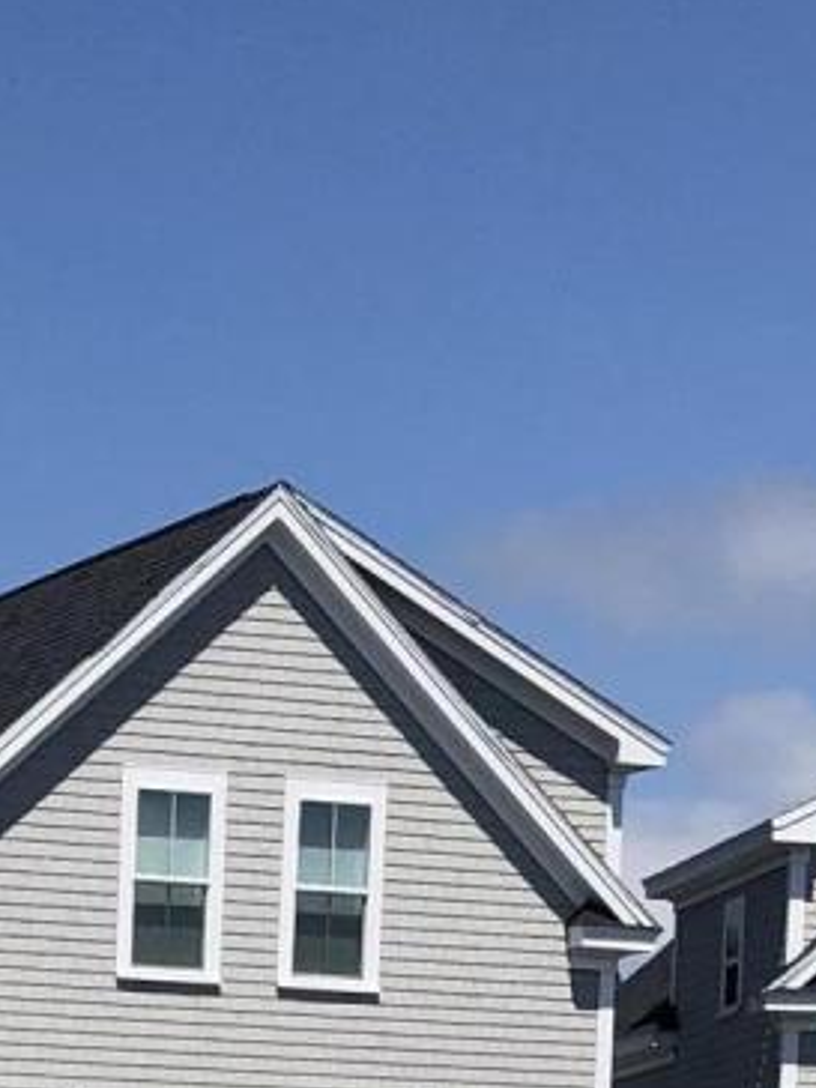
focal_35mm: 154
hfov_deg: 9.5
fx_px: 4840
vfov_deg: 11.9
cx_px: -200
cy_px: 1919
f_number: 1.8
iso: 25
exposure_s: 1/3436
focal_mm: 4
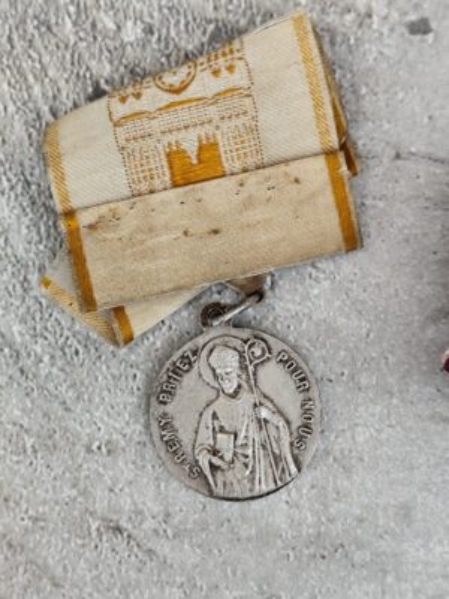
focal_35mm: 93
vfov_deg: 21.1
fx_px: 1608
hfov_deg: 15.9
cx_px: 224
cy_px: 300
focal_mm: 6.19
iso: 50
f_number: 1.65
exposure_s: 1/196
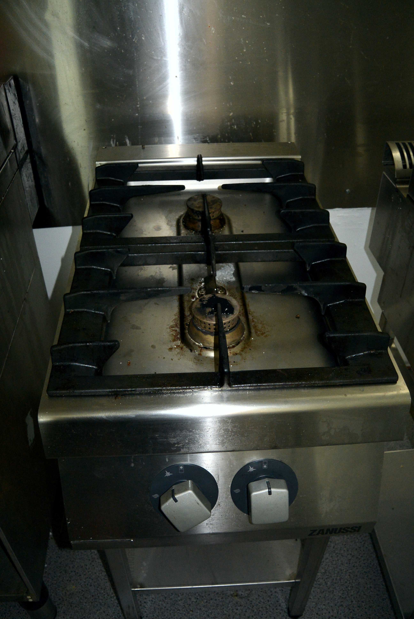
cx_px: 207
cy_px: 310
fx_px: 499
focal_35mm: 29
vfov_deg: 63.6
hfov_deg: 45.1
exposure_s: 1/60
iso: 500
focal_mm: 11
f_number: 3.5
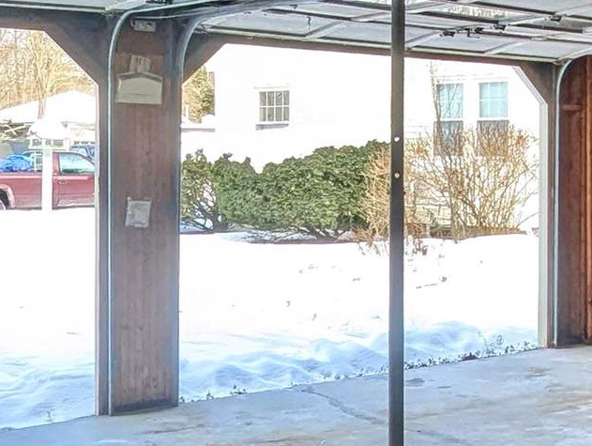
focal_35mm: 63
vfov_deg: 23.2
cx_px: 748
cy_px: 139
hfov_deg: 26.5
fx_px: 1079
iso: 42
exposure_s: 1/129
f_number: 2.2
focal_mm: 1.95
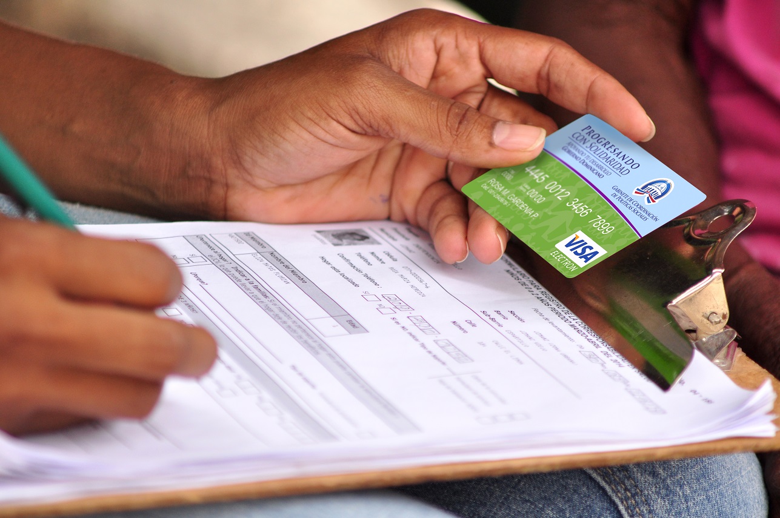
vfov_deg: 4.8
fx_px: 6168
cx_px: 390
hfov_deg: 7.2
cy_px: 259
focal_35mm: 285
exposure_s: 1/500
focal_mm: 190
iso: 450
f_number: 4.5
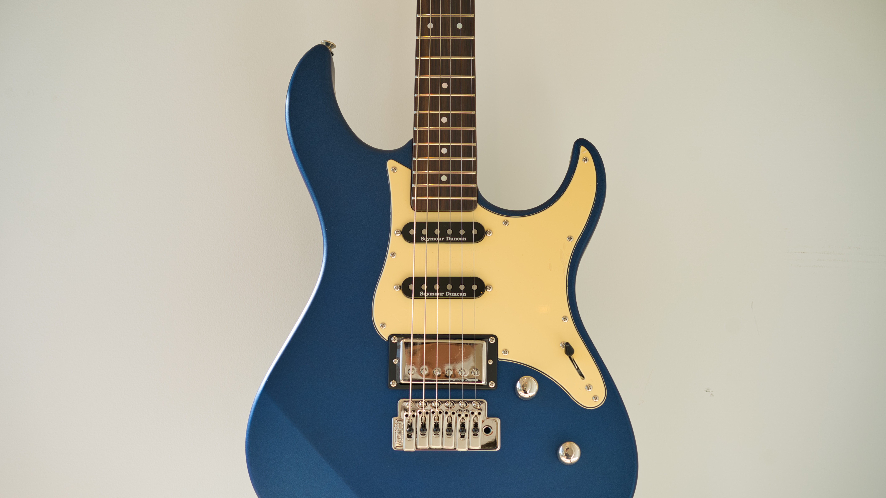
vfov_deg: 19.7
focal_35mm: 61
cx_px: 440
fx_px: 1433
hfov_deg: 34.4
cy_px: 291
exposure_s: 1/125
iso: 100
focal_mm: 55
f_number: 5
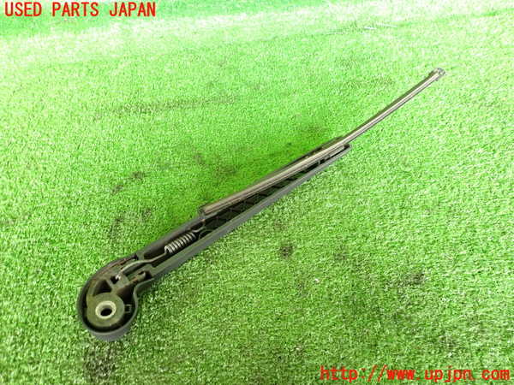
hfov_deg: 69.4
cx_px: 257
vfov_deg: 54.9
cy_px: 192
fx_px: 371
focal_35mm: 25
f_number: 2
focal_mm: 4.5
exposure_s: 1/30
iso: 320
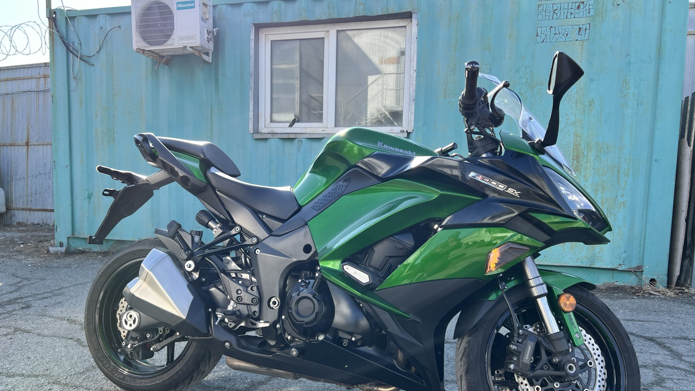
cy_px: 246
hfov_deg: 66.1
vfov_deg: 39.9
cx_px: 348
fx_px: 534
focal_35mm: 29
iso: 50
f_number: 1.5
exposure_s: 1/1100
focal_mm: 5.7
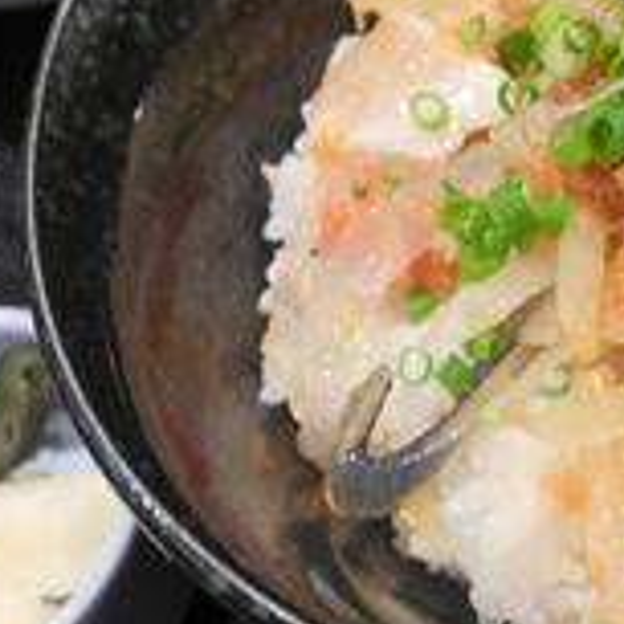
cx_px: 461
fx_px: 1978
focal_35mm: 97
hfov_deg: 17.8
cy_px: 230
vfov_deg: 17.9
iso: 100
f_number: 3.2
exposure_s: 1/2.8
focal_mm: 7.4
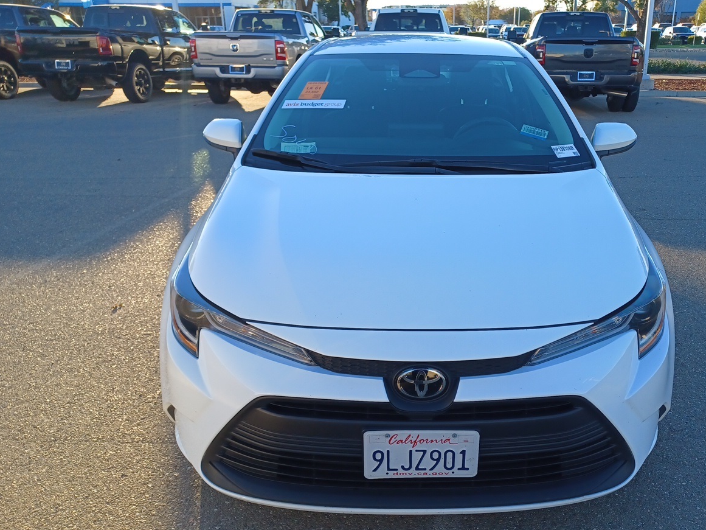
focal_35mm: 31
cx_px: 426
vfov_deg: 45.4
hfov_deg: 57.9
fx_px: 632
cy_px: 279
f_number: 1.8
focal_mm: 4.6
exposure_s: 1/120
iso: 36
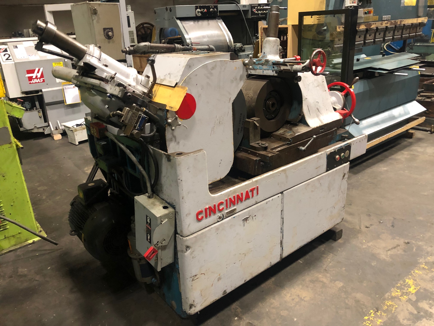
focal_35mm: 28
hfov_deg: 63.4
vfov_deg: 49.7
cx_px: 217
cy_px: 163
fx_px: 351
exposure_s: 1/7
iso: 80
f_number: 1.8
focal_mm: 4
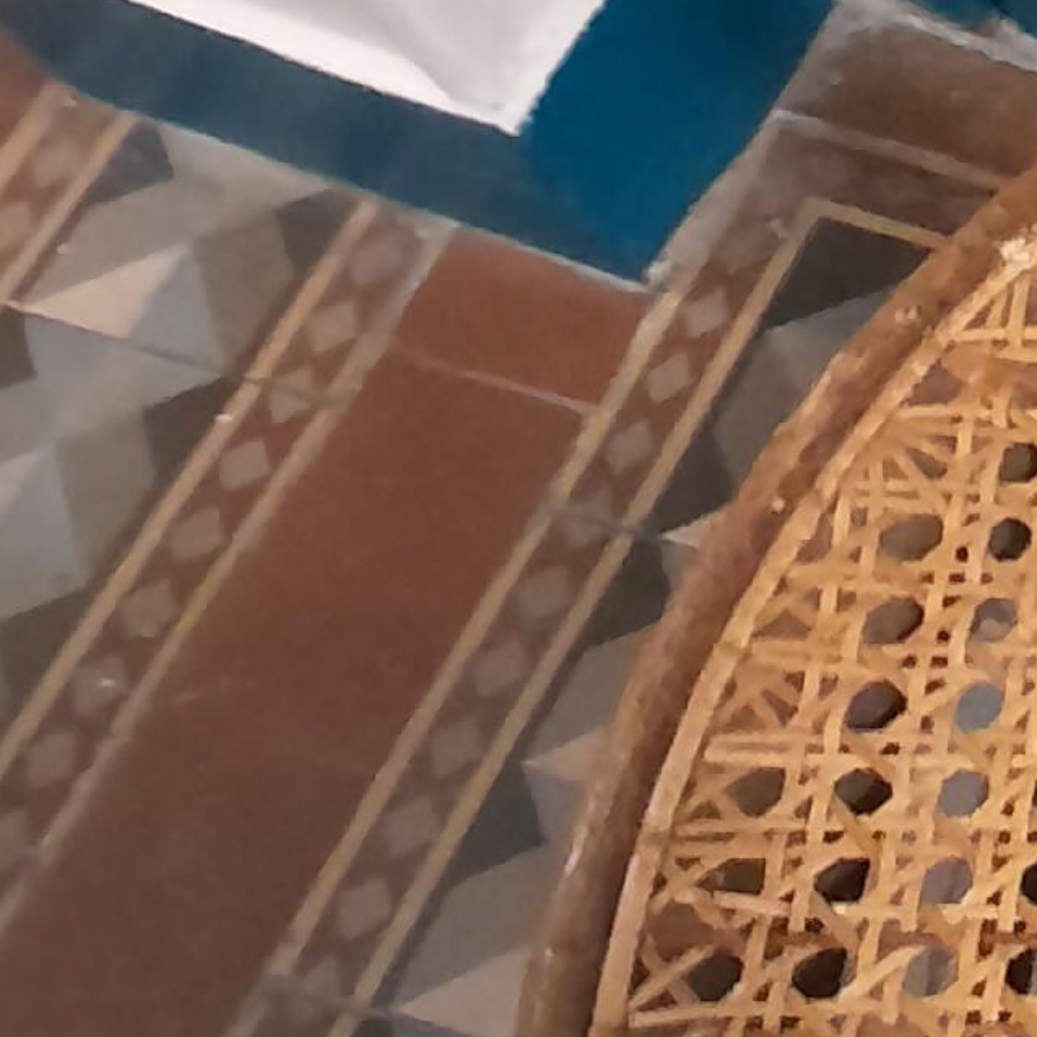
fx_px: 2440
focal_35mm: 72
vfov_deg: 24.0
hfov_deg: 16.7
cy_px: 514
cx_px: 2176
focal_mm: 1.74
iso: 800
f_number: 2.2
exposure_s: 1/10
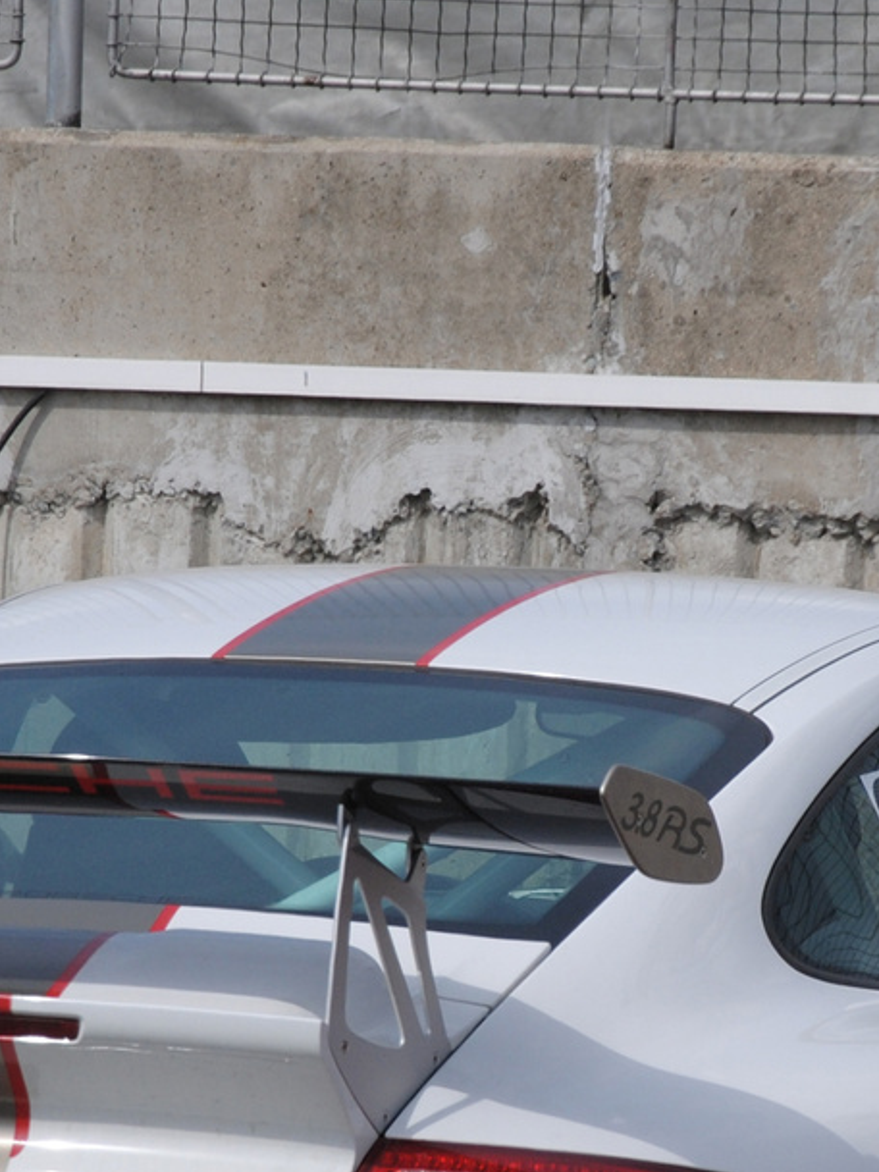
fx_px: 13518
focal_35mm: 399
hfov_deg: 3.7
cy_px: 907
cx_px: 586
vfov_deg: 5.0
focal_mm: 105
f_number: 8
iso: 200
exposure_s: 1/1000
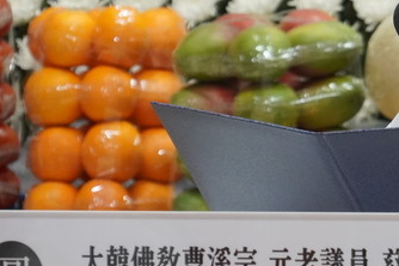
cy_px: 91
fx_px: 7600
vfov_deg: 2.0
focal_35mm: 686
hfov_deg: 3.0
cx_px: 467
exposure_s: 1/250
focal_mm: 159
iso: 2000
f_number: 6.3
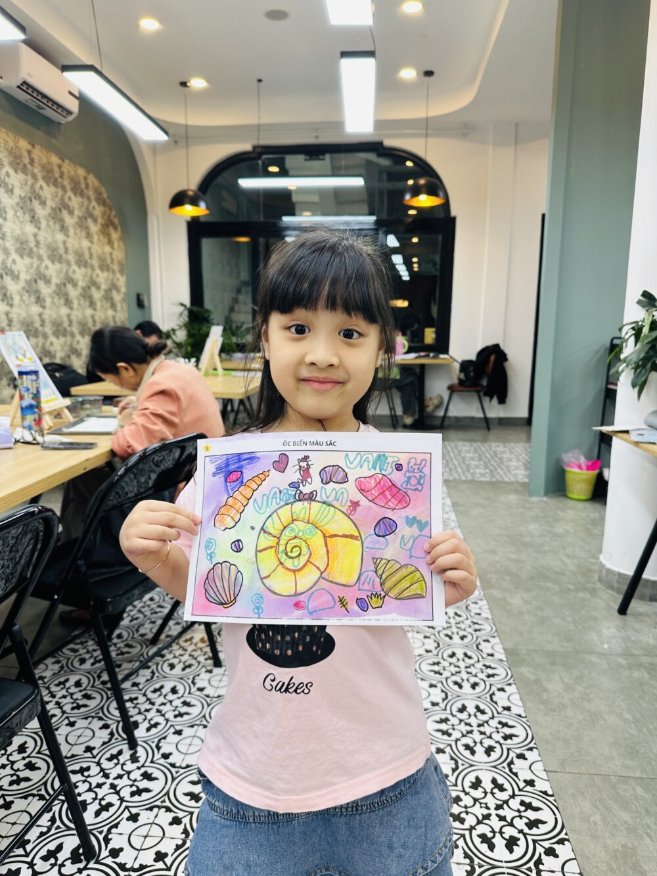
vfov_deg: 71.6
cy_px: 438
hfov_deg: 56.8
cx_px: 328
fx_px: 607
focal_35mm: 24
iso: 64
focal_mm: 6.86
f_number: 1.78
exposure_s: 1/100
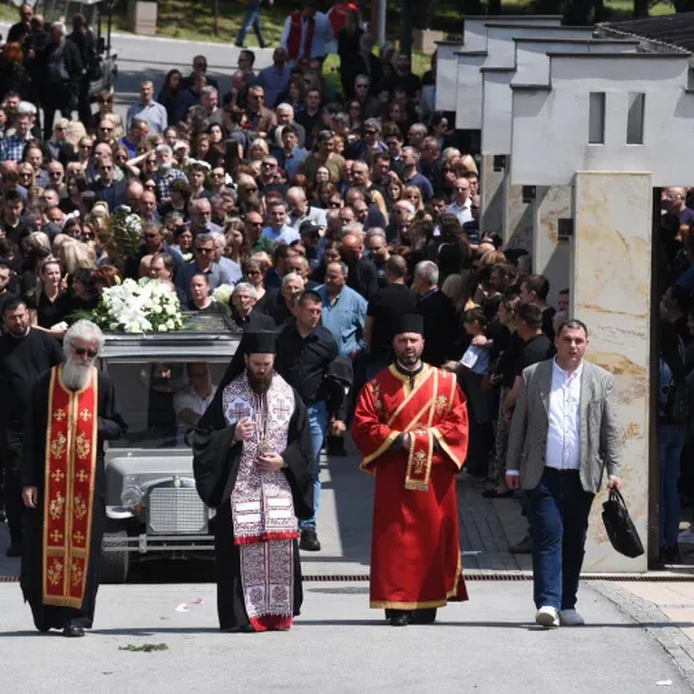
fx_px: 5807
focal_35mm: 256
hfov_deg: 6.8
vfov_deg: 6.8
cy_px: 347
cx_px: 250
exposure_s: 1/1000
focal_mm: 200
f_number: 7.1
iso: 320
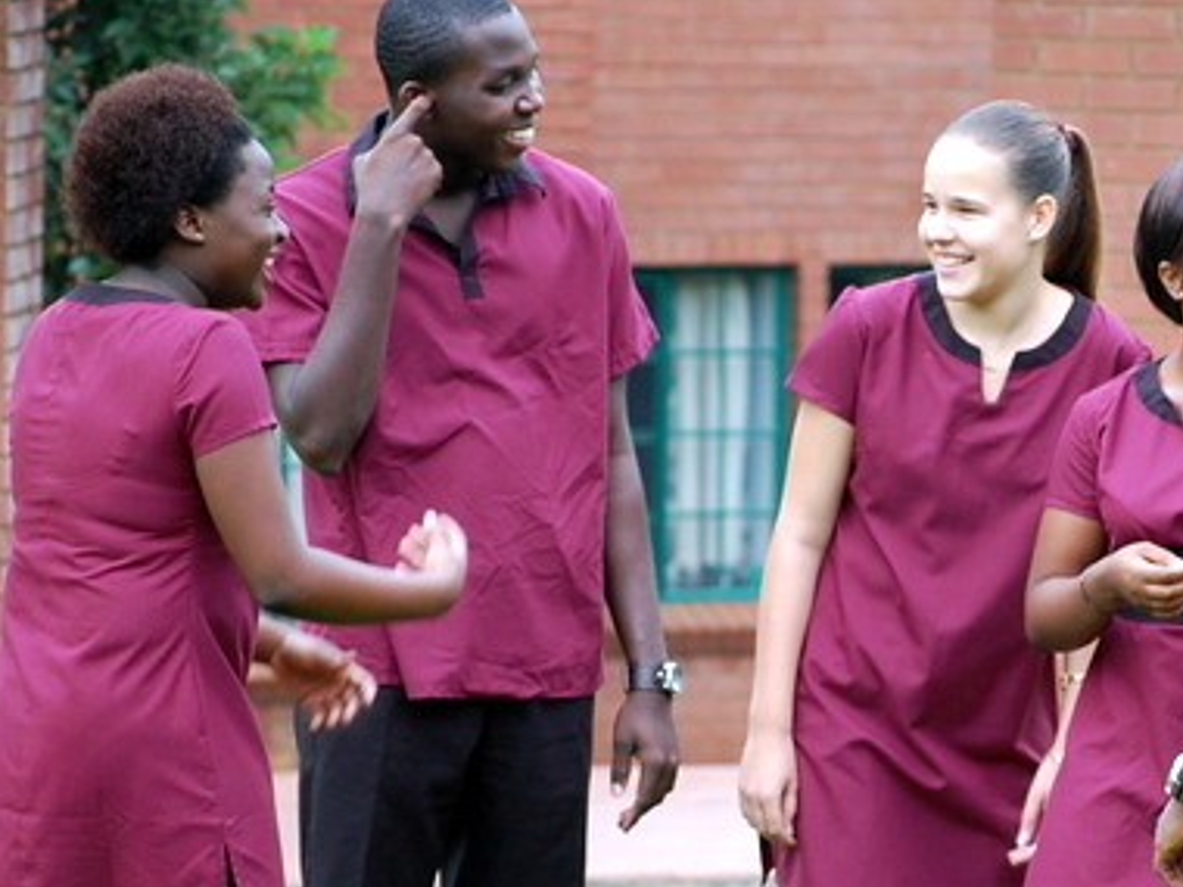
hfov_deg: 5.2
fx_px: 13021
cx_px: 1146
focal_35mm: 381
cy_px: 506
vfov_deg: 3.9
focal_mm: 98
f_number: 4.5
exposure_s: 1/160
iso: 400
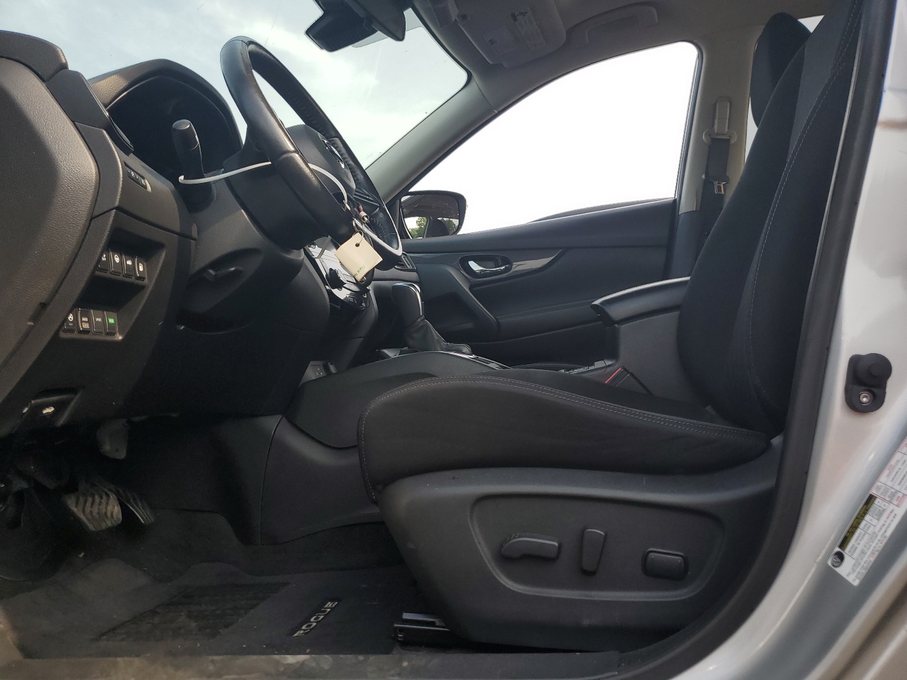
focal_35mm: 26
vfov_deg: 53.1
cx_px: 454
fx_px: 681
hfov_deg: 67.3
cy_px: 340
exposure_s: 1/1000
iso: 50
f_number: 1.5
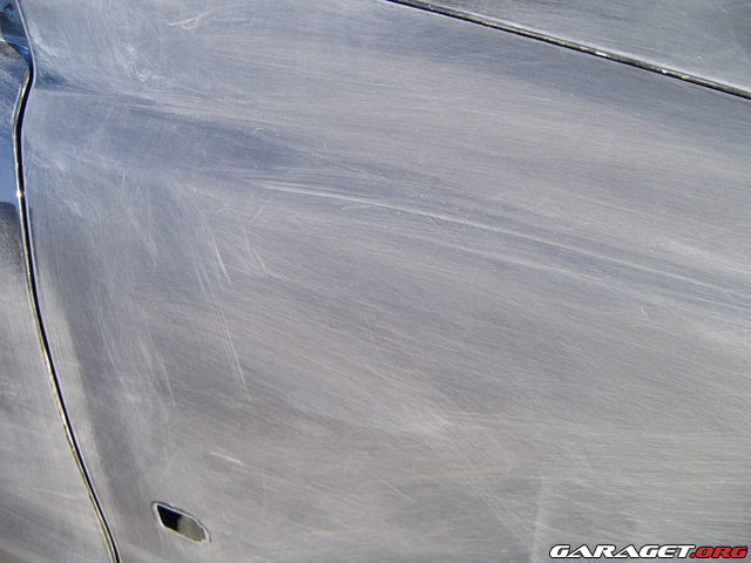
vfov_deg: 38.7
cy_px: 282
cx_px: 376
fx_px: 803
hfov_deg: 50.1
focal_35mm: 37
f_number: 2.9
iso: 63
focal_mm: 6.2
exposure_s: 1/125
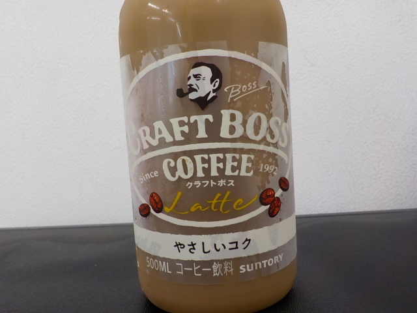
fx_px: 361
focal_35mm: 30
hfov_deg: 60.0
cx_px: 208
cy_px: 156
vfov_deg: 46.8
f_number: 3.3
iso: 125
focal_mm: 4.1
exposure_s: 1/40
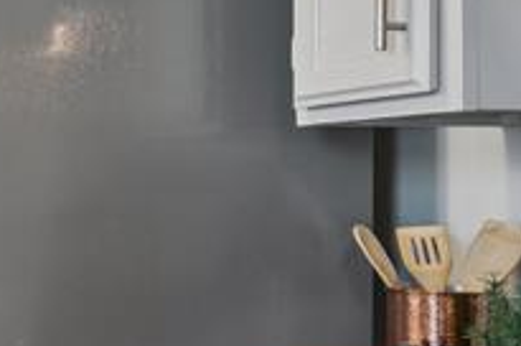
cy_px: 186
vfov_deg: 19.4
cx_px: -324
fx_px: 1011
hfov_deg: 22.1
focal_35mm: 70
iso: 200
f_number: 10
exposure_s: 1/25
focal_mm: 14
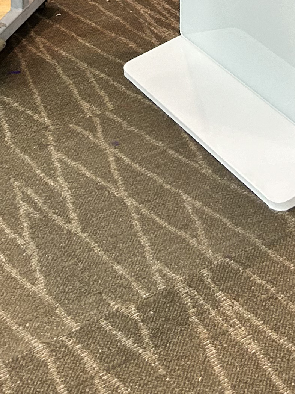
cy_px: -344
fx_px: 1136
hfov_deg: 14.7
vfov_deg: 16.1
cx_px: 231
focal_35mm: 100
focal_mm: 5.7
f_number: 1.5
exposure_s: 1/60
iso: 160
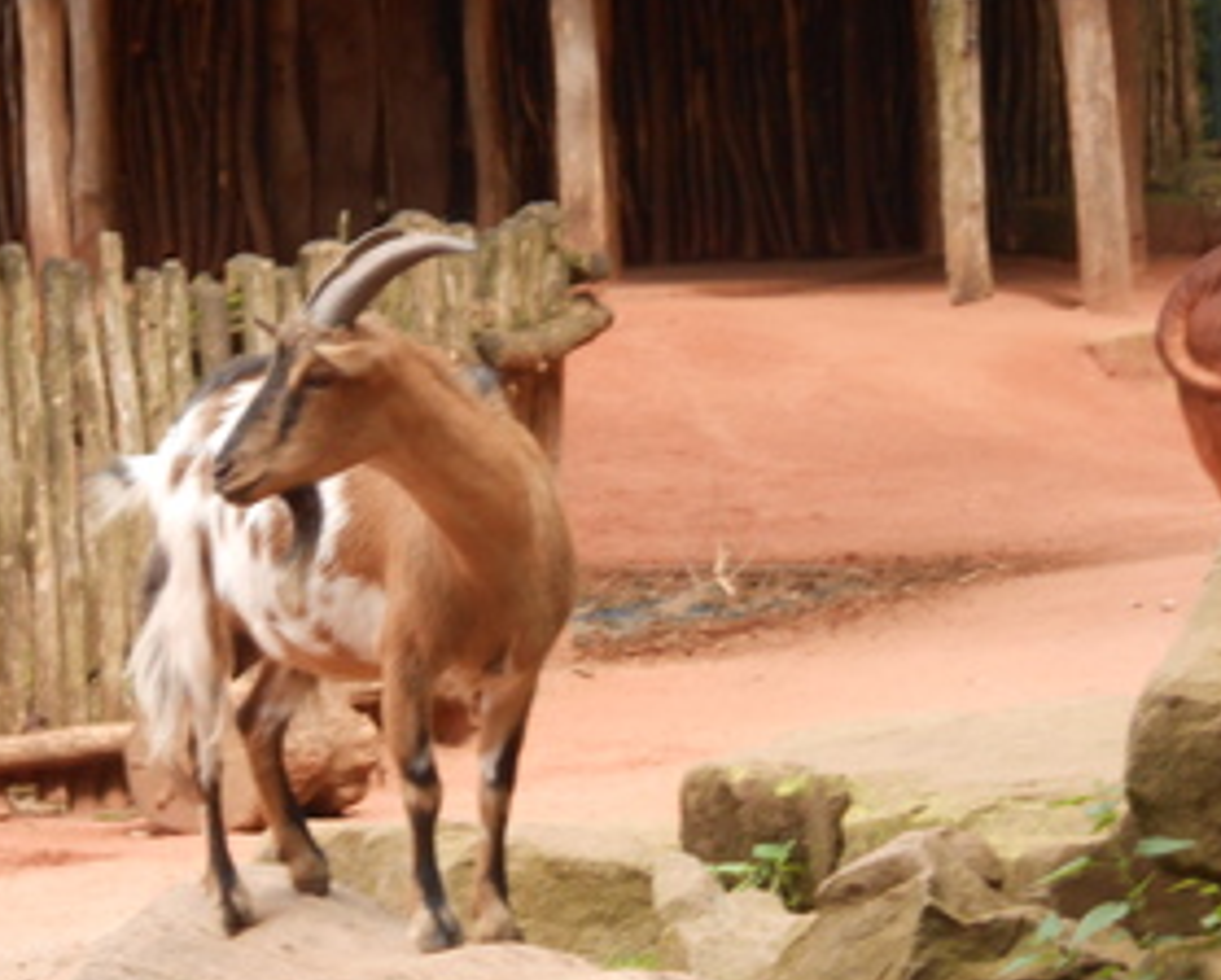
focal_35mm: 218
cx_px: 455
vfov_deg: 7.1
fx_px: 7889
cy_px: 547
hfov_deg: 8.8
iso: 200
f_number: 6.5
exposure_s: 1/60
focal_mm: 27.6
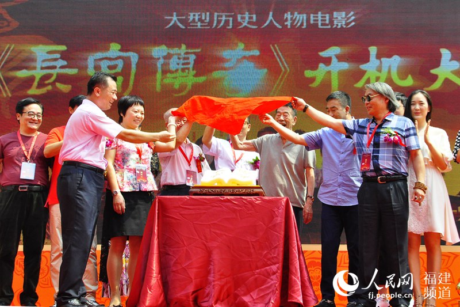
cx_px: 230
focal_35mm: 51
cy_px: 154
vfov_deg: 26.5
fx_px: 651
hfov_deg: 38.9
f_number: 11
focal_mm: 34
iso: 1000
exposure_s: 1/500
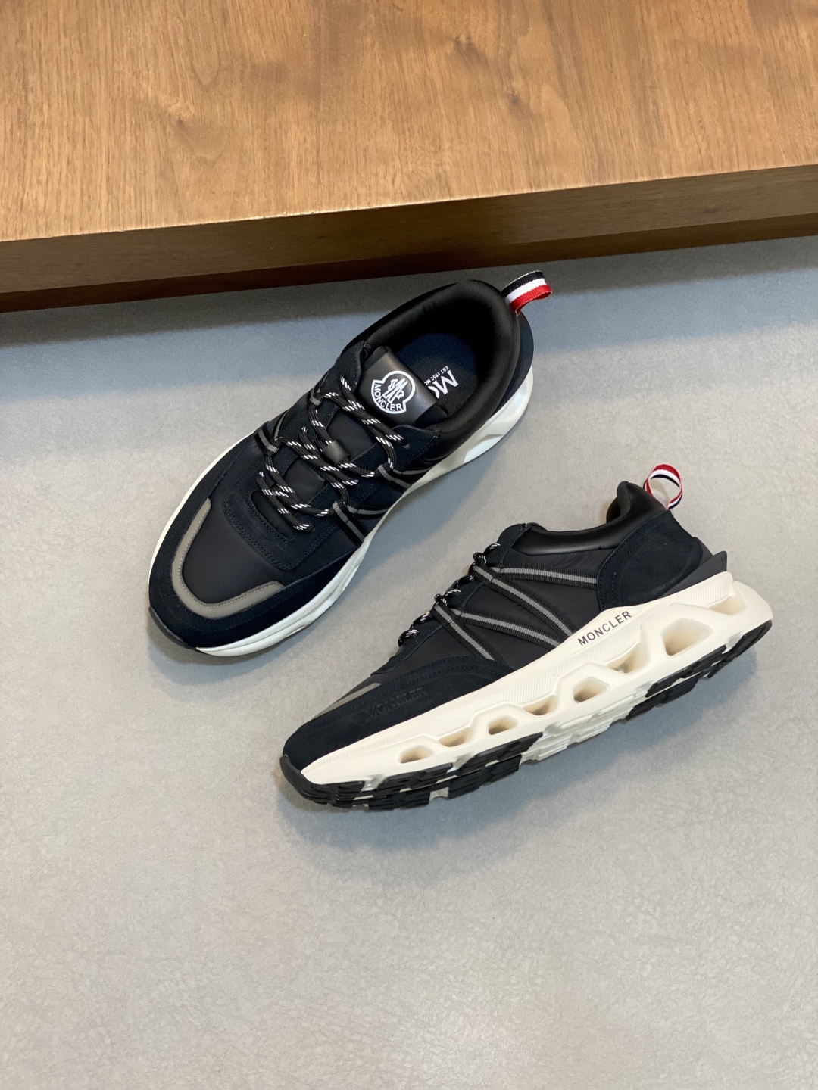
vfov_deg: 36.8
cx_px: 409
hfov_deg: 28.0
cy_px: 545
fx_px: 1638
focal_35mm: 52
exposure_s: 1/100
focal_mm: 6
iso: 200
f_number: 2
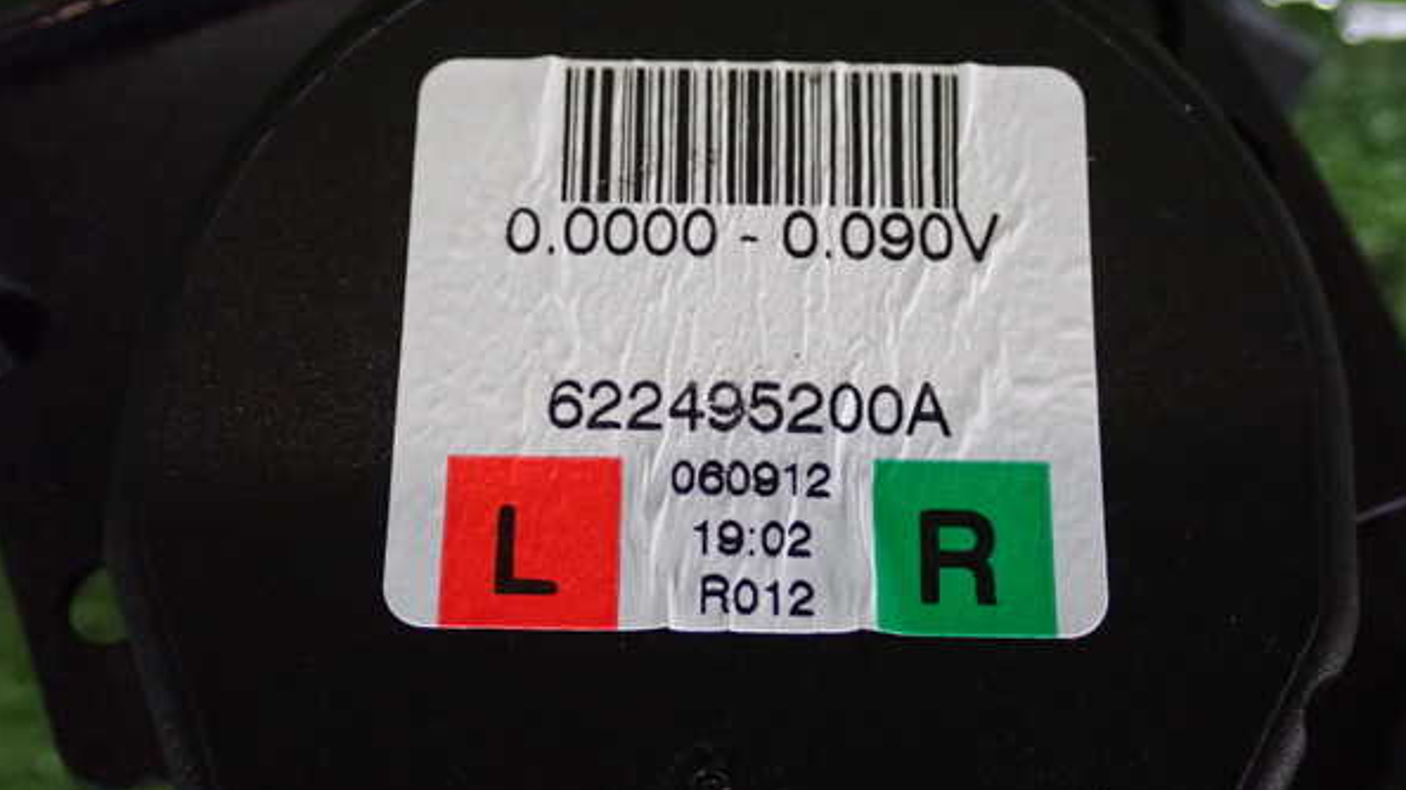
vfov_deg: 21.8
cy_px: 428
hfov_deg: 37.9
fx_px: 2050
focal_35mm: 55
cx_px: 703
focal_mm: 9.01
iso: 1250
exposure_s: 1/200
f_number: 3.2
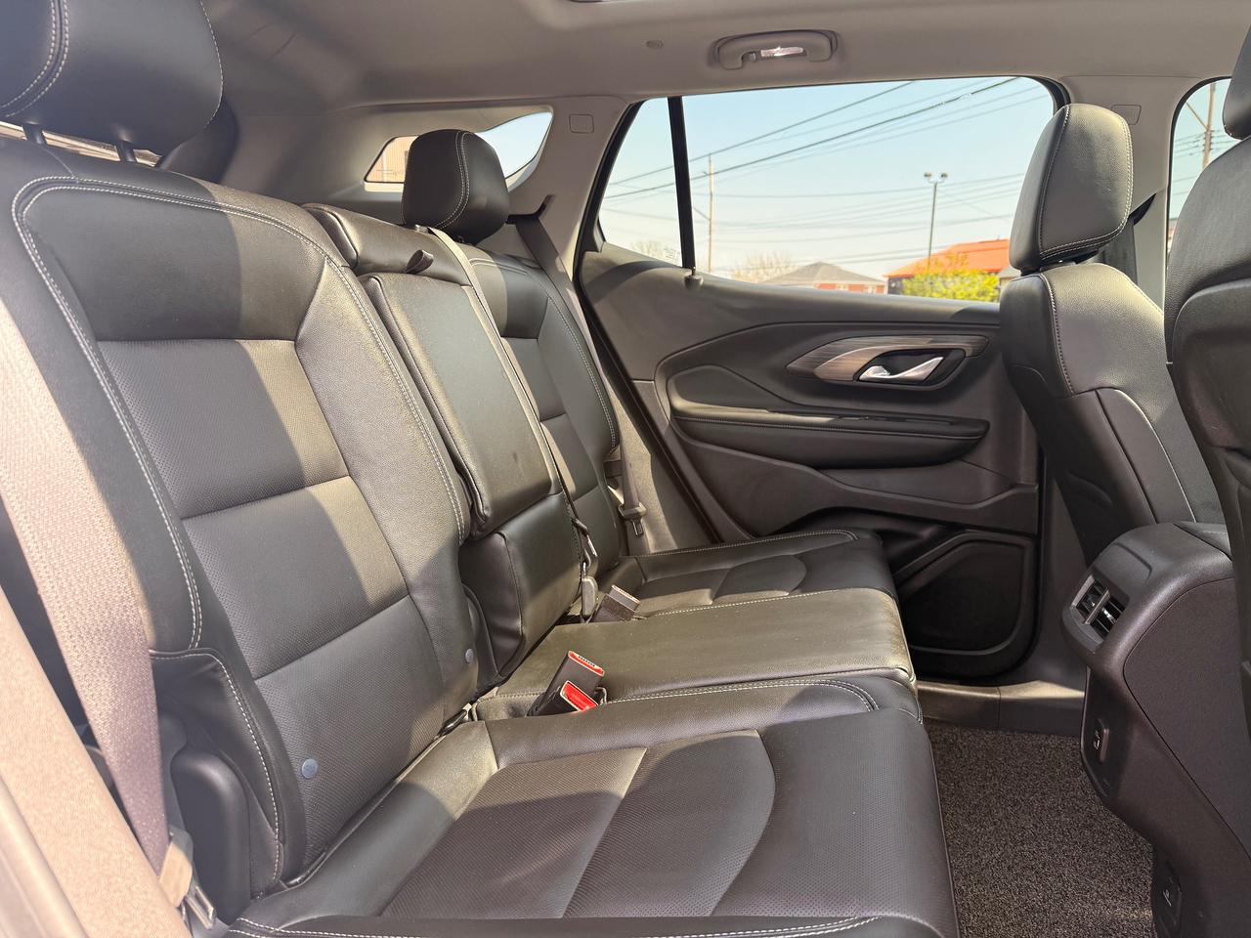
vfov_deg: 56.8
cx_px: 626
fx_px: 867
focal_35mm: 24
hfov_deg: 71.6
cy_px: 469
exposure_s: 1/293
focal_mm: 6.76
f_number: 1.78
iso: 100
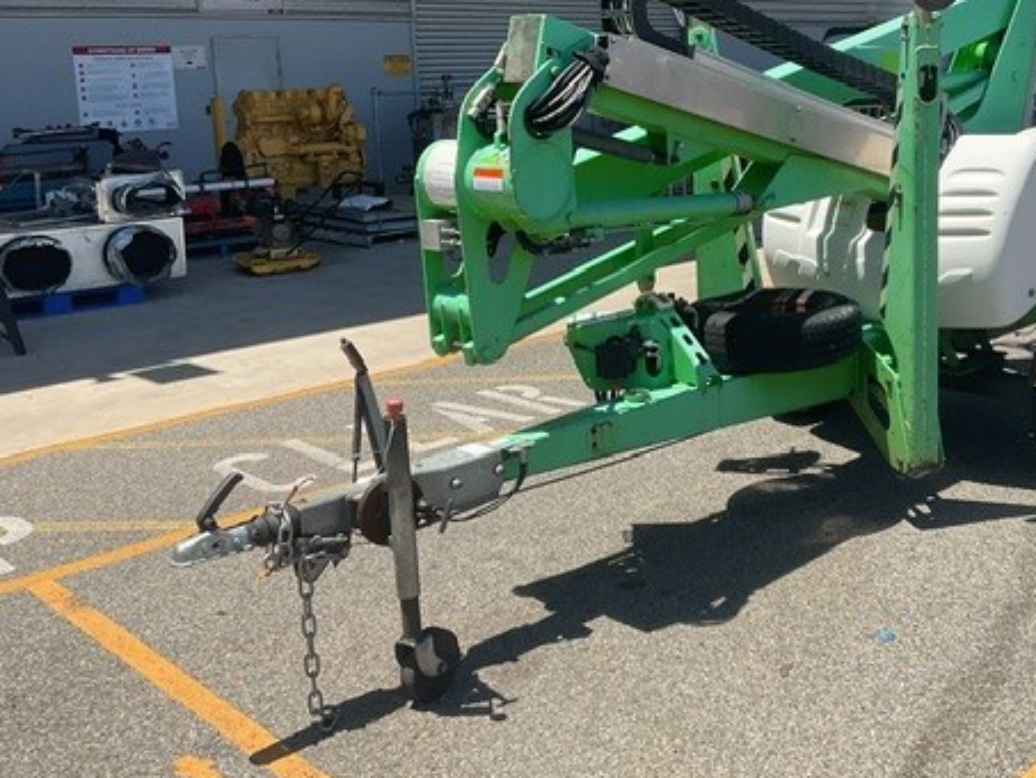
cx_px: 666
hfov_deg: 45.3
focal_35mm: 41
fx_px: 1227
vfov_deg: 34.9
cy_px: 270
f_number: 1.8
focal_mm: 3
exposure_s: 1/1730
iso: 16
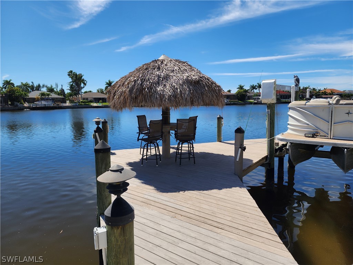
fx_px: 235
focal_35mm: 23
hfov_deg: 73.9
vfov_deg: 58.9
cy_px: 132
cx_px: 176
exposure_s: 1/1384
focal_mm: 6.4
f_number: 1.8
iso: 12
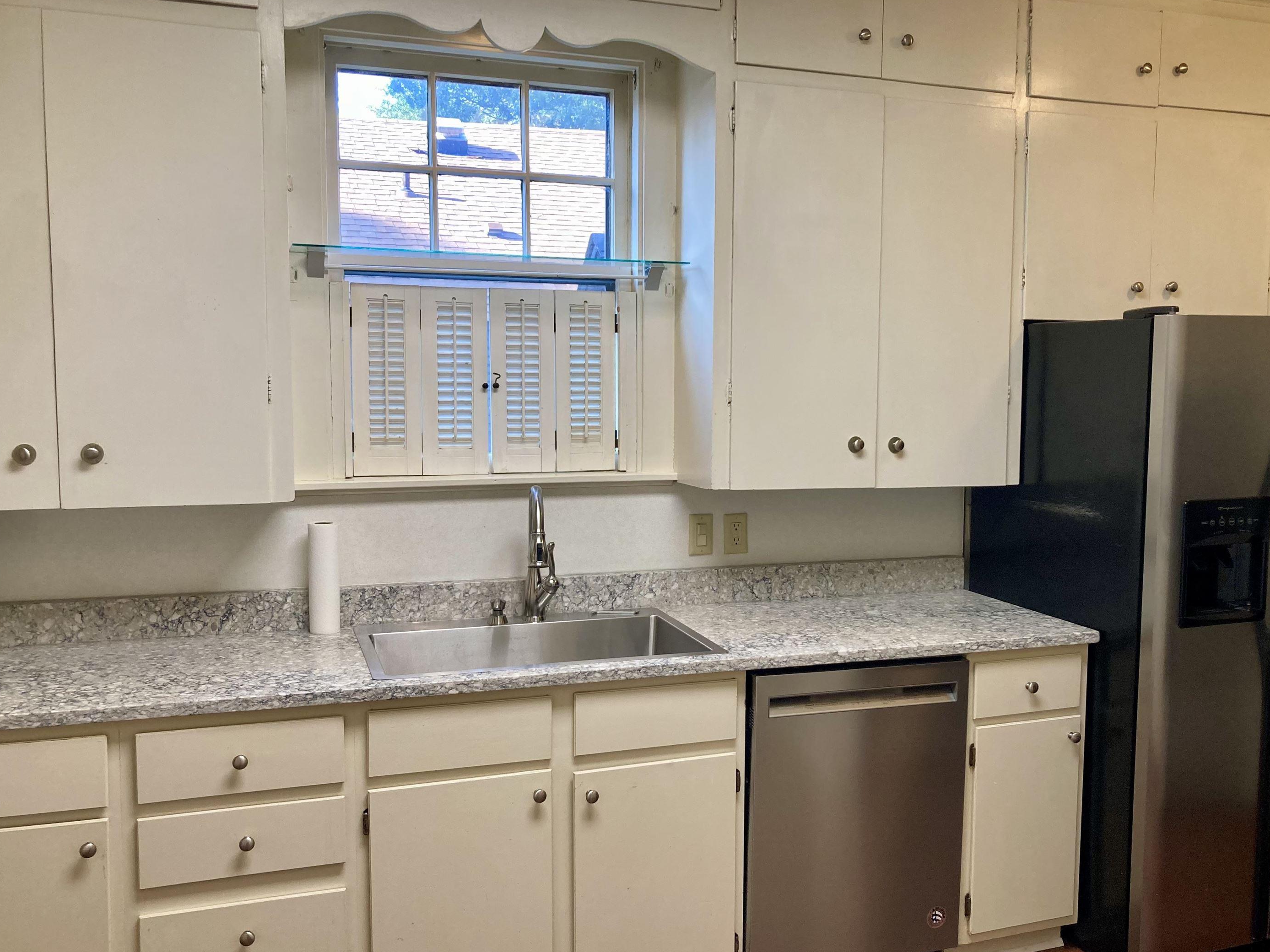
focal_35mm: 31
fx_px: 1137
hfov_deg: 58.3
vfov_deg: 45.4
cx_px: 660
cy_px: 486
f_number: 1.8
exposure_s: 1/60
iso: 50
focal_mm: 3.99
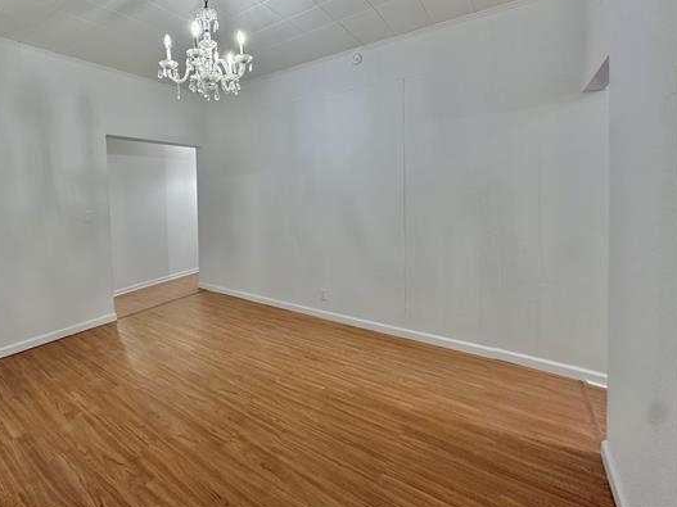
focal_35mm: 17
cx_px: 271
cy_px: 205
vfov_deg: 74.0
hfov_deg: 89.9
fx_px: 332
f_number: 2.2
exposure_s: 1/60
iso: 200
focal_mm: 2.22
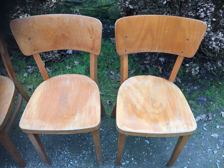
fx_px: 188
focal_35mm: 29
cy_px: 84
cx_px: 112
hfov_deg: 61.7
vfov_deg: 48.2
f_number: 2.2
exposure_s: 1/100
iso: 32
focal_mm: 4.15
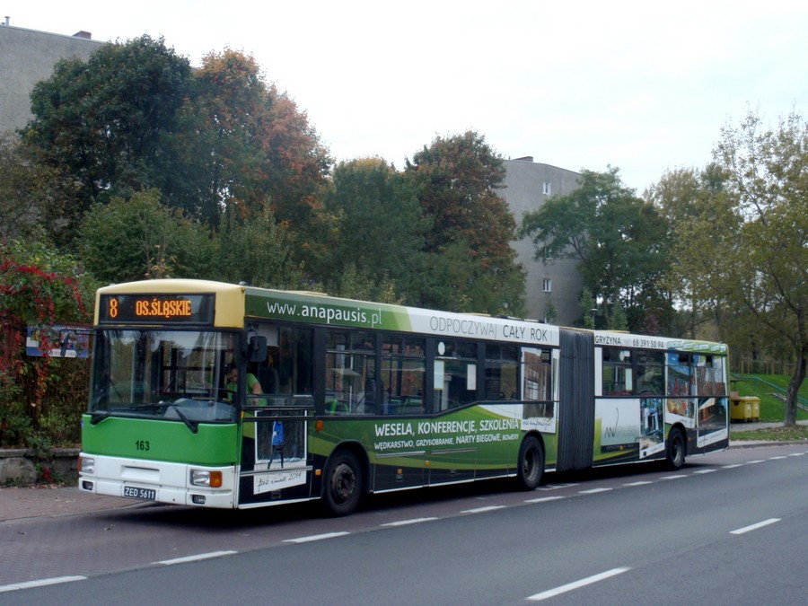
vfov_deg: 30.3
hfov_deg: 39.7
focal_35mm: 48
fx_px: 1120
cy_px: 303
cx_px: 404
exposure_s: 1/50
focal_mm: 8.69
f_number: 4.2
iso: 80
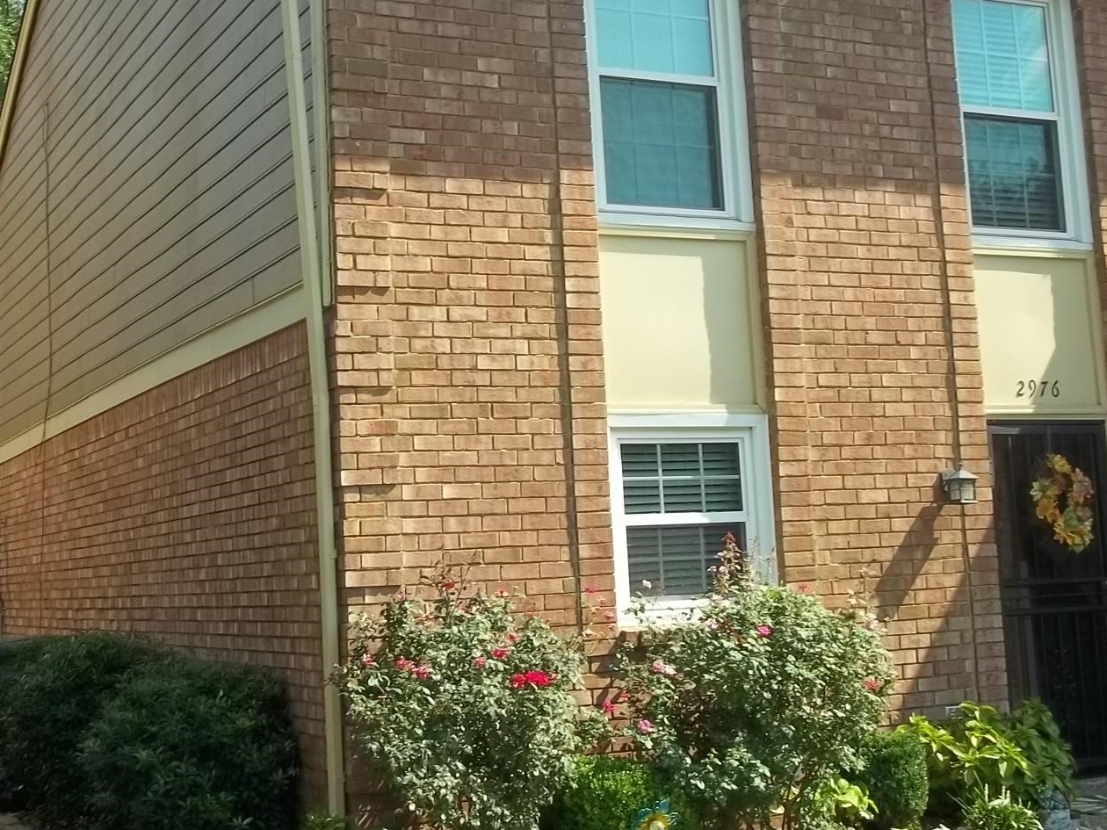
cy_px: 380
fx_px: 1663
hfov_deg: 36.8
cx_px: 537
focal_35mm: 52
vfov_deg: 28.0
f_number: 8.8
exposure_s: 1/60
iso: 64
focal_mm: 5.7
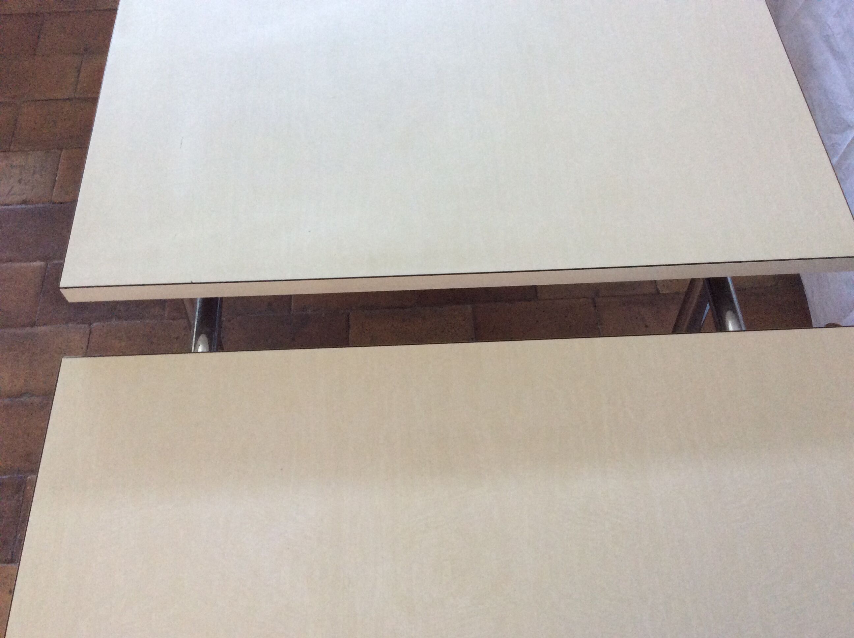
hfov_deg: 56.9
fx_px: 788
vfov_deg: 44.1
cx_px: 427
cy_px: 319
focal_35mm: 32
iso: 160
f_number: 2.4
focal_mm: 3.3
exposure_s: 1/25
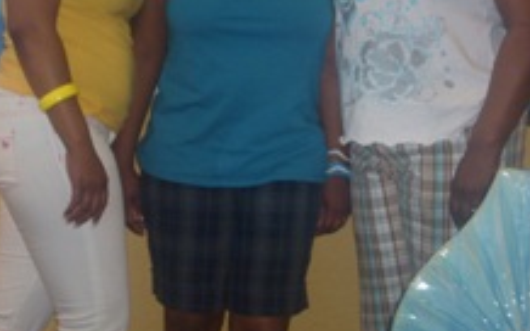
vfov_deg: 11.9
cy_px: 2
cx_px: 297
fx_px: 1574
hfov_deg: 19.1
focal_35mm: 109
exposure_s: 1/60
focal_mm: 10.3
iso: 100
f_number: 3.6
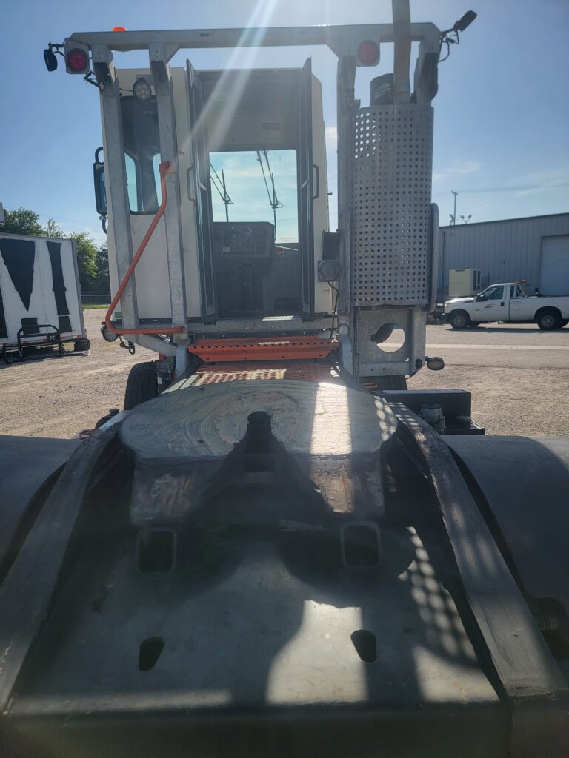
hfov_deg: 56.8
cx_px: 284
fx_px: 526
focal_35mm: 24
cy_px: 379
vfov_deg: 71.6
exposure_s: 1/1111
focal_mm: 6.7
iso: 16
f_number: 1.8
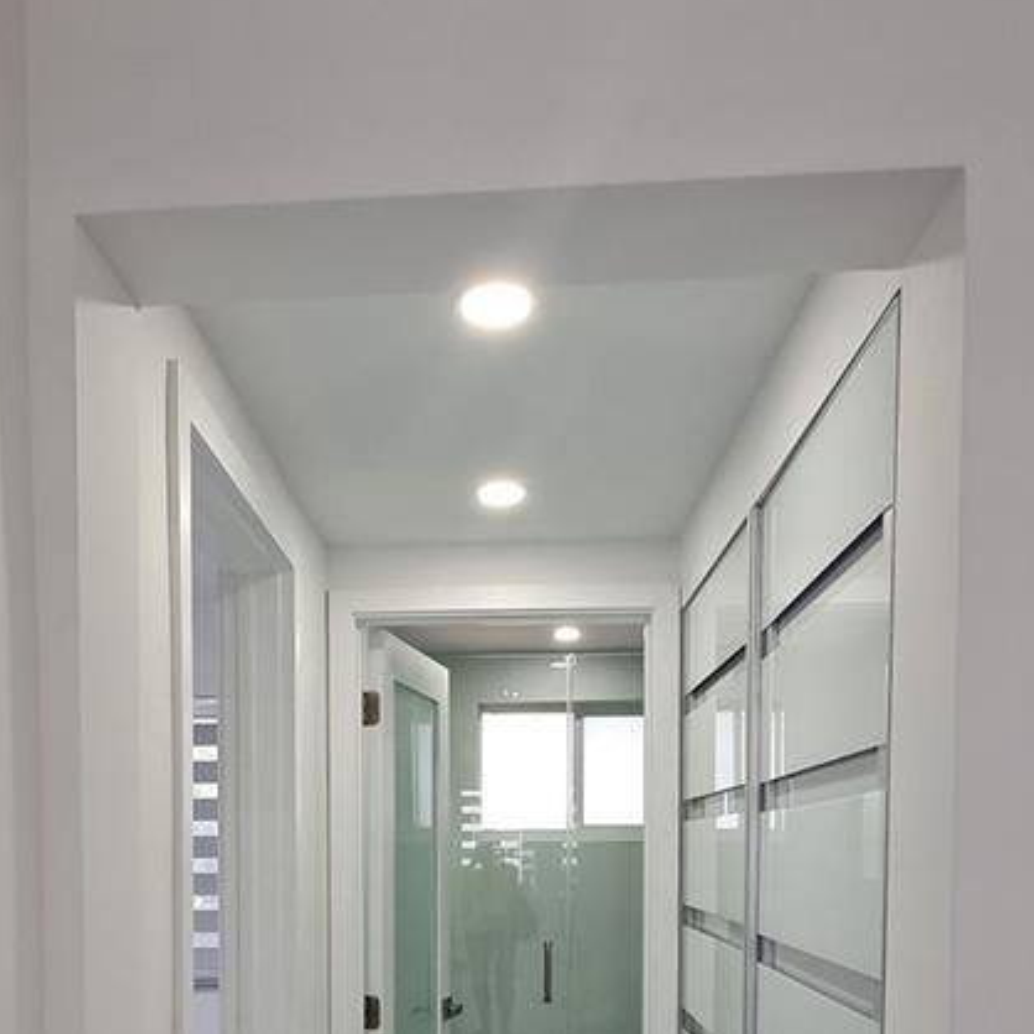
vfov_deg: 45.6
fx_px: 1115
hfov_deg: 49.4
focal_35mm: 33
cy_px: 910
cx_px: 413
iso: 50
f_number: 2.2
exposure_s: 1/40
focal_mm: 1.74
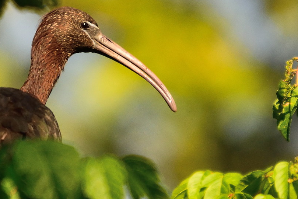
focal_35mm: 1779
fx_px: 14731
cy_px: 91
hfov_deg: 1.2
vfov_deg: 0.8
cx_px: 80
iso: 500
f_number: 5.6
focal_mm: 400
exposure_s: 1/1600
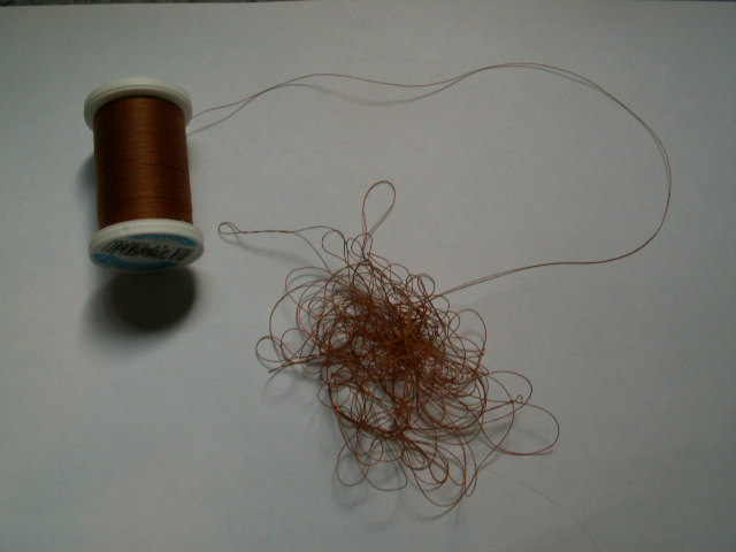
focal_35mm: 26
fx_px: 553
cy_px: 276
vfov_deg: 53.1
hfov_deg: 67.3
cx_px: 368
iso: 50
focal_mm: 4.52
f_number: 2.8
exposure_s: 1/40
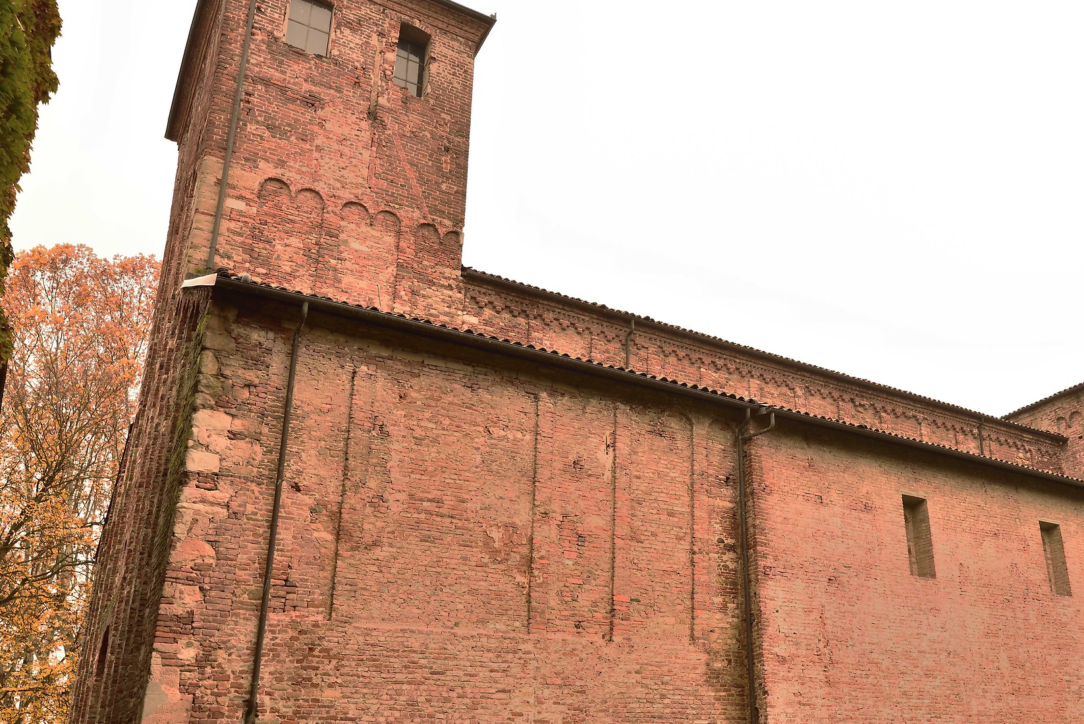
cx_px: 725
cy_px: 432
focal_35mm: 35
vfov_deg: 37.8
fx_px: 1054
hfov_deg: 53.3
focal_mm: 24
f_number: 8
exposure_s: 1/80
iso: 250
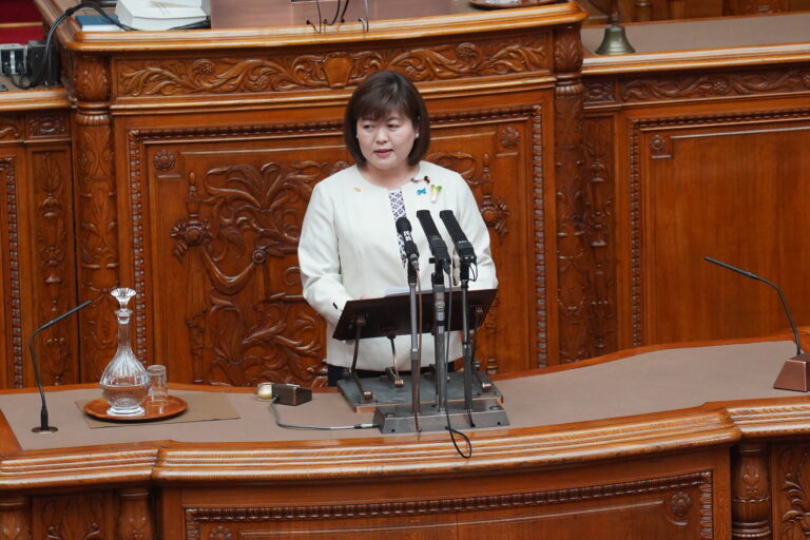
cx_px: 405
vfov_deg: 4.6
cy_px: 270
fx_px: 6749
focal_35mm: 300
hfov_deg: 6.9
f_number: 6.3
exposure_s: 1/160
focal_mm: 200
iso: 5000
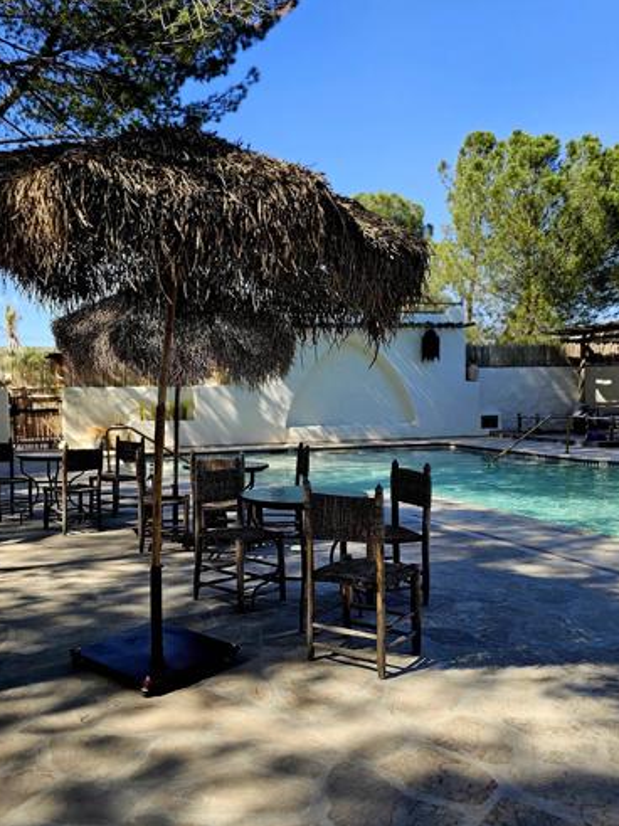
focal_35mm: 30
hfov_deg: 46.5
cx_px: 242
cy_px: 427
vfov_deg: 60.0
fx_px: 716
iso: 10
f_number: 1.7
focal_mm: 6.3
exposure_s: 1/312
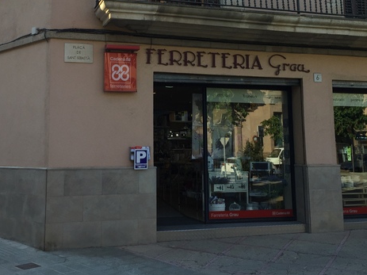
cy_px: 76
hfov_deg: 40.3
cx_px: 152
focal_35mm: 47
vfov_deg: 30.5
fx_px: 498
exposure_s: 1/557
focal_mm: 4.15
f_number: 2.2
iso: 32
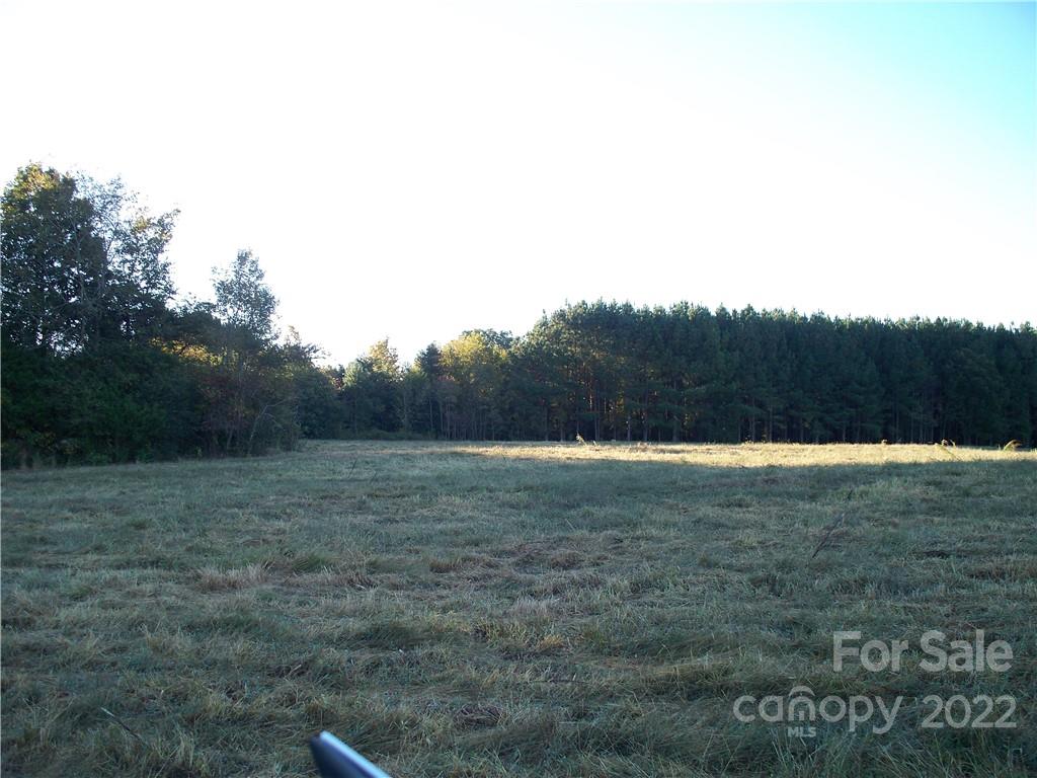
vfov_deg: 39.7
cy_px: 389
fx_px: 1078
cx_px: 518
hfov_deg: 51.4
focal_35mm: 36
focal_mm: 7.54
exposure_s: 1/125
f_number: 2.8
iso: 64
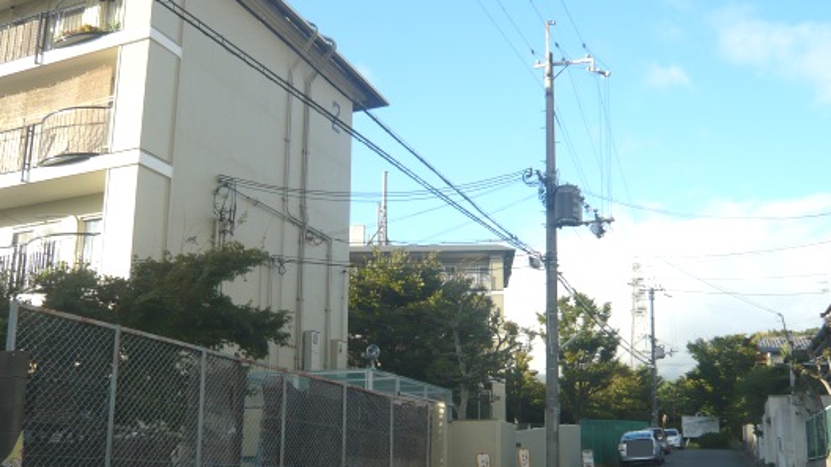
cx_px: 382
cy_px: 278
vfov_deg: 31.9
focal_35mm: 37
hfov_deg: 53.9
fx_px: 815
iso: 100
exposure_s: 1/500
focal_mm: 4.6
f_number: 2.8
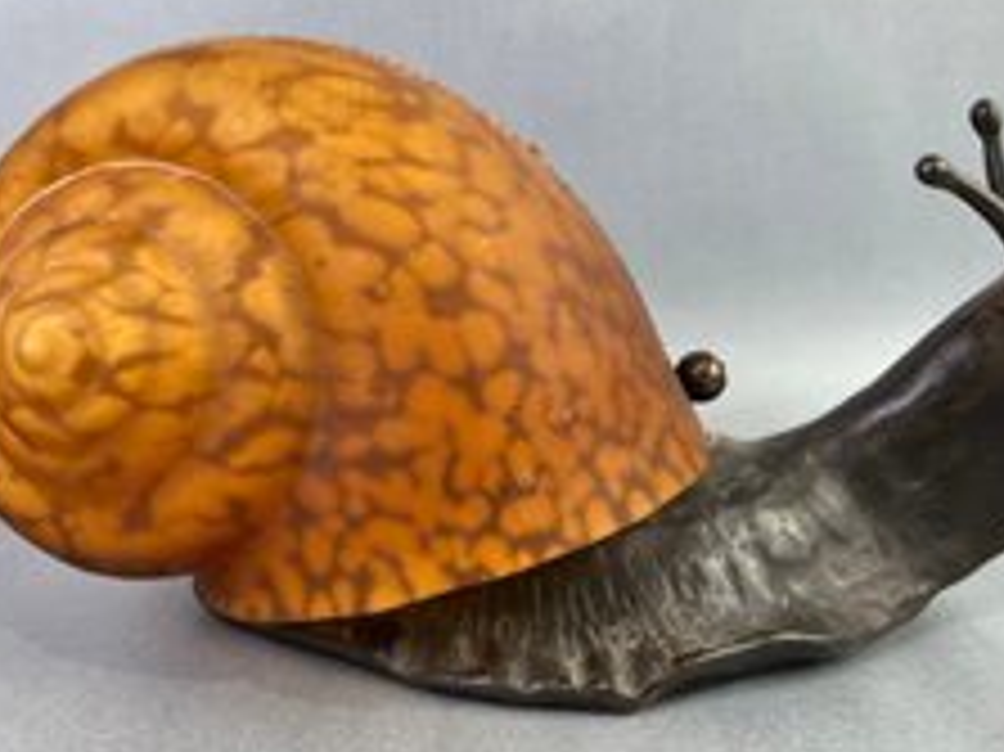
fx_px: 1160
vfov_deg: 35.8
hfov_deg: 46.7
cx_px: 425
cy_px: 444
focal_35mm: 40
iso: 50
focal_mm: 5.7
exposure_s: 1/120
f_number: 1.5
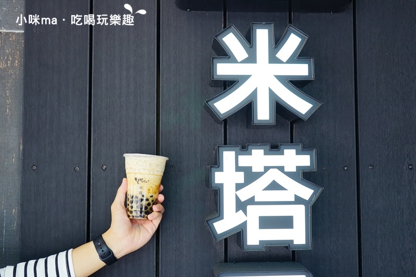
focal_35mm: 39
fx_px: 451
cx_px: 208
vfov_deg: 34.2
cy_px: 138
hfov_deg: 49.6
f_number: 4
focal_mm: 39
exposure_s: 1/60
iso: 200
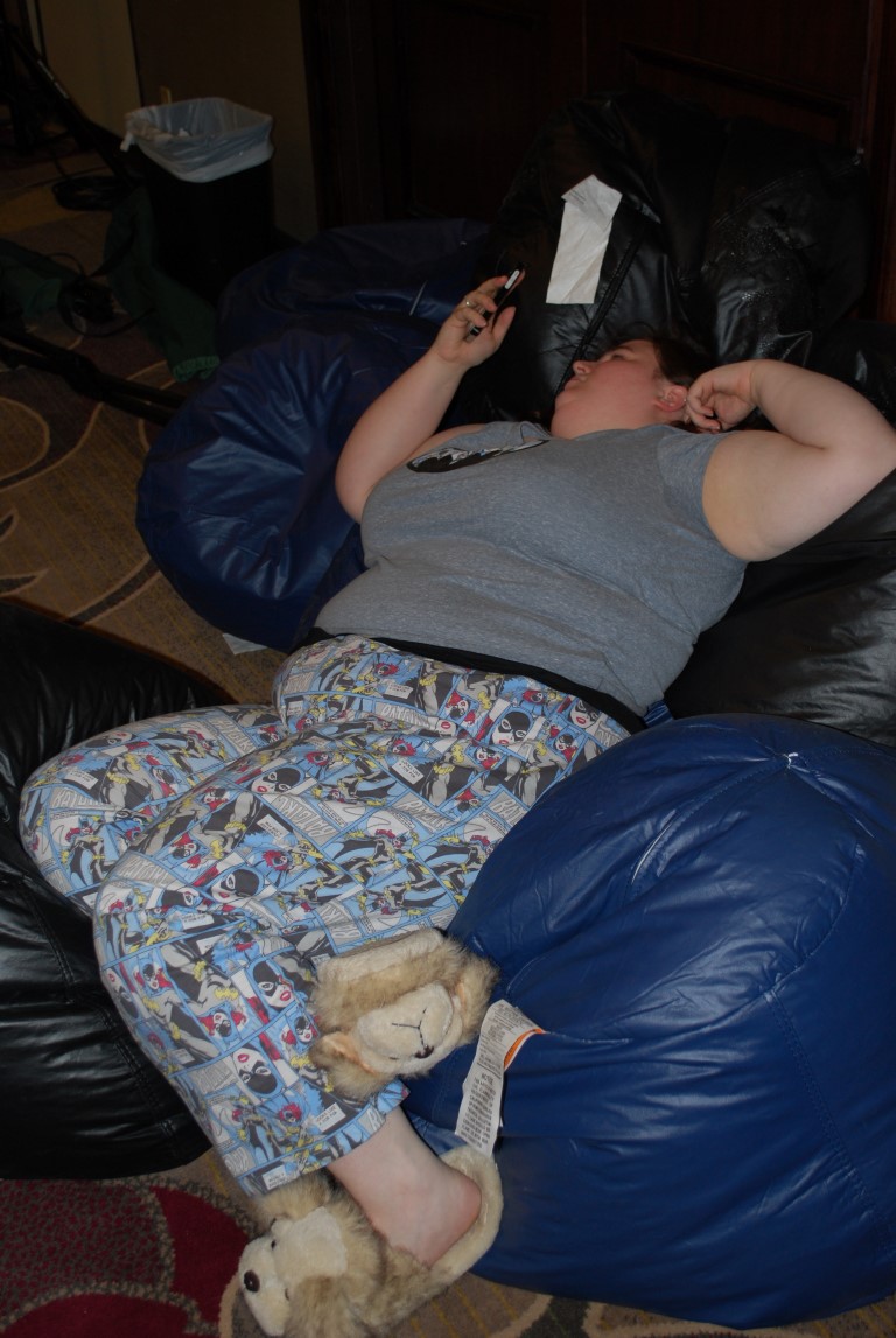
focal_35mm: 44
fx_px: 1619
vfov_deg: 44.9
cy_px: 669
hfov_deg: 30.9
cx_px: 448
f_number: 4.8
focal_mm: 29
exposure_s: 1/60
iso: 200
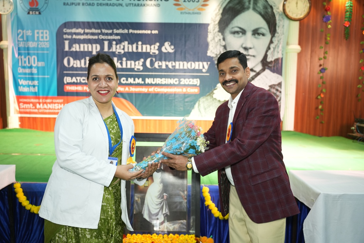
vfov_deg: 42.3
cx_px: 182
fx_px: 313
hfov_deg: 60.3
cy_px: 122
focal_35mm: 31
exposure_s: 1/100
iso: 1250
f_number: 2.8
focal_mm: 31
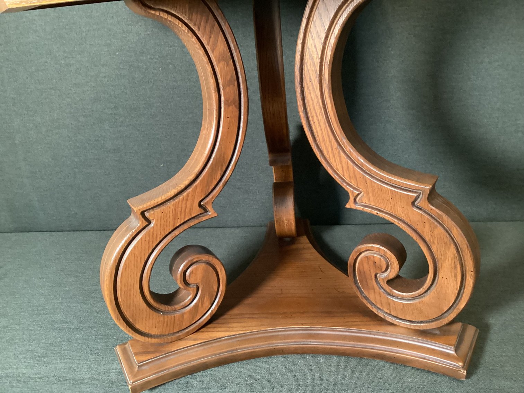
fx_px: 469
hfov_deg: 58.3
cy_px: 196
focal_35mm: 31
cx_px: 262
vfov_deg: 45.4
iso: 500
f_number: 2.4
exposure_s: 1/30
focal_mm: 3.3
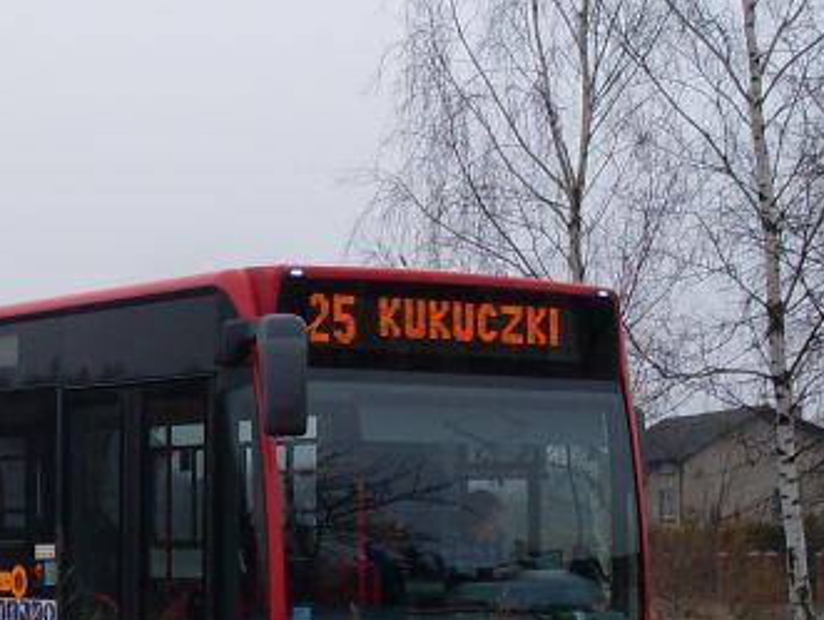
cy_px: 444
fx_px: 2597
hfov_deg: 17.7
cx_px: 42
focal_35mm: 109
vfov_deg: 13.6
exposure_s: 1/350
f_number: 2.8
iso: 80
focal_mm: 6.3
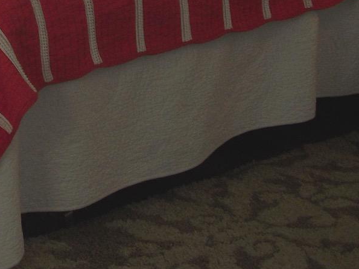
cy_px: -140
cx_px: -220
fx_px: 1286
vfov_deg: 11.4
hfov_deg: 14.5
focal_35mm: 124
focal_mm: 6.3
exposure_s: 1/125
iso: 100
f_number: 3.1
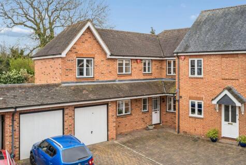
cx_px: 123
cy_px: 82
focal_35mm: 35
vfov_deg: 37.9
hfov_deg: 54.4
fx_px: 239
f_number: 8
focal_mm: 35
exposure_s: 1/200
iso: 320
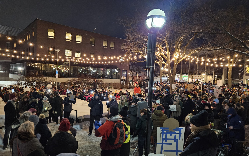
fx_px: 170
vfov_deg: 49.2
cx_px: 127
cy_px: 82
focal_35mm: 25
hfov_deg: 72.5
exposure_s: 1/24
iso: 800
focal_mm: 5.4
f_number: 1.8
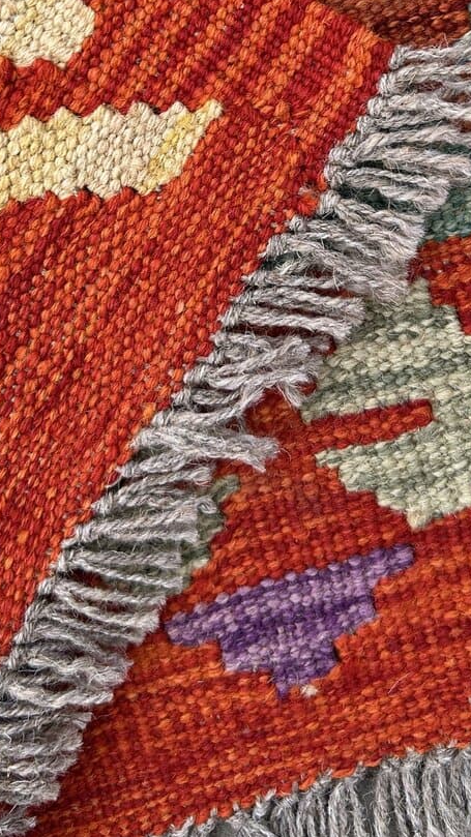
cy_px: 117
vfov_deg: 39.6
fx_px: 1088
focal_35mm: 49
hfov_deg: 24.4
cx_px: 246
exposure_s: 1/1135
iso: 50
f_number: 1.5
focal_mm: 5.7
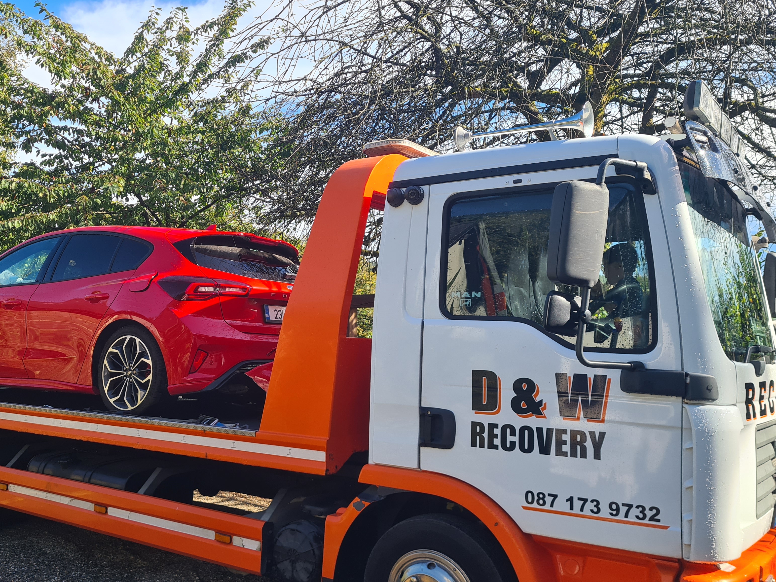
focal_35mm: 34
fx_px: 762
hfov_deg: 53.6
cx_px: 310
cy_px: 330
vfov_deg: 41.7
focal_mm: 5.4
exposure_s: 1/850
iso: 50
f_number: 1.8
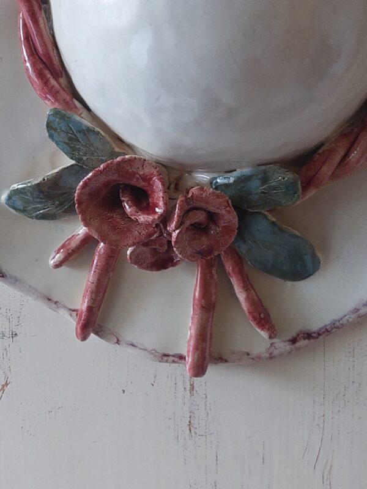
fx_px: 339
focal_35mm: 24
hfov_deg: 56.8
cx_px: 184
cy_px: 244
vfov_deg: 71.6
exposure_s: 1/25
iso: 500
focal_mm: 5.23
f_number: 1.8
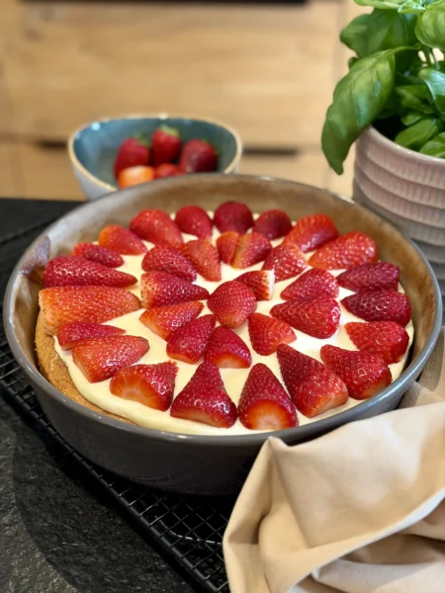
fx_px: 891
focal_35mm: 52
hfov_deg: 28.0
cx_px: 222
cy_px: 296
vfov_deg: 36.8
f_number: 1.6
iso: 80
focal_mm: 5.96
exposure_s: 1/50
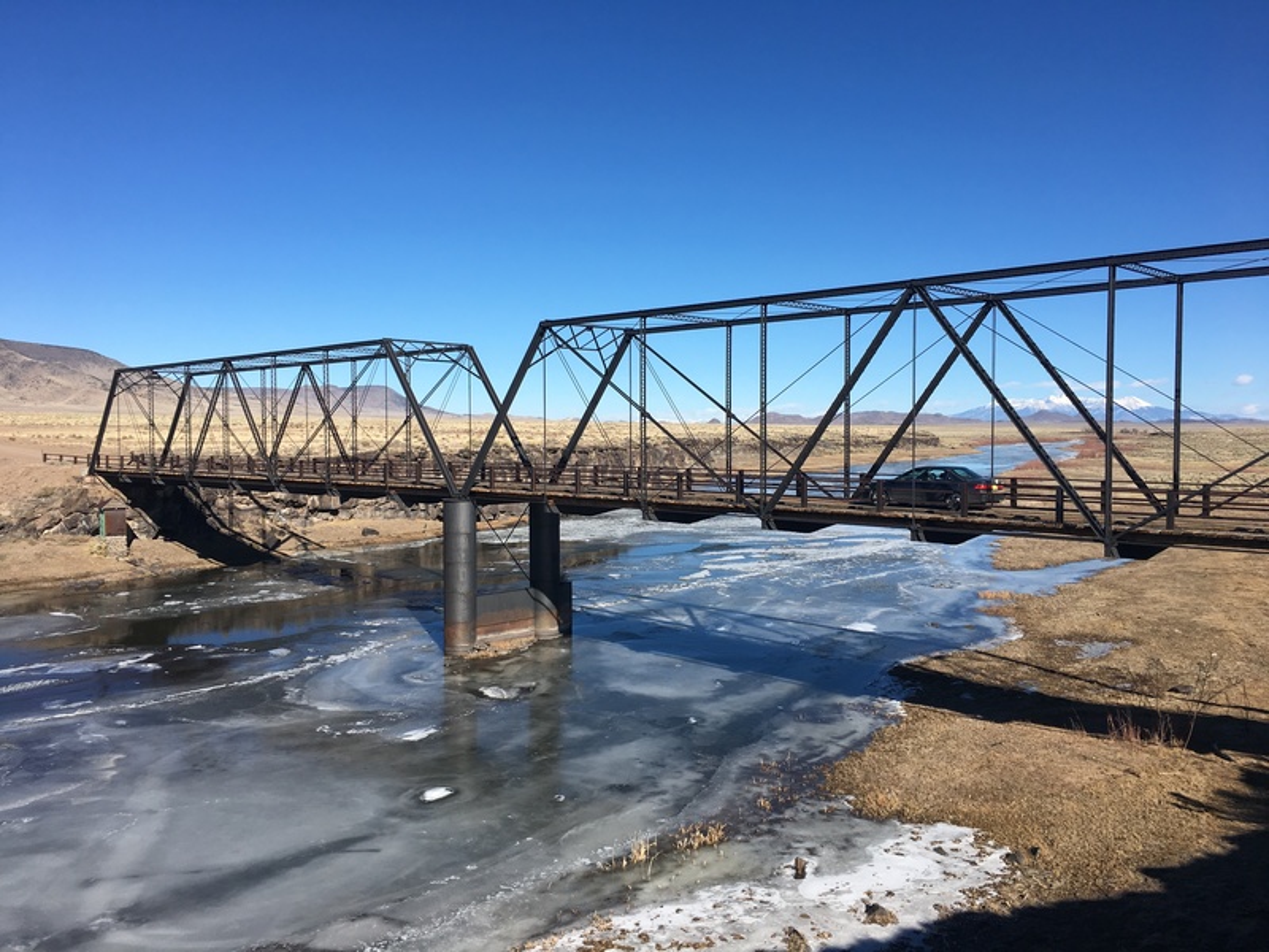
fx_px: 1063
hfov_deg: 61.7
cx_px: 634
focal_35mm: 29
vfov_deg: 48.2
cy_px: 476
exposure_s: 1/2198
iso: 25
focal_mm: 4.15
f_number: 2.2
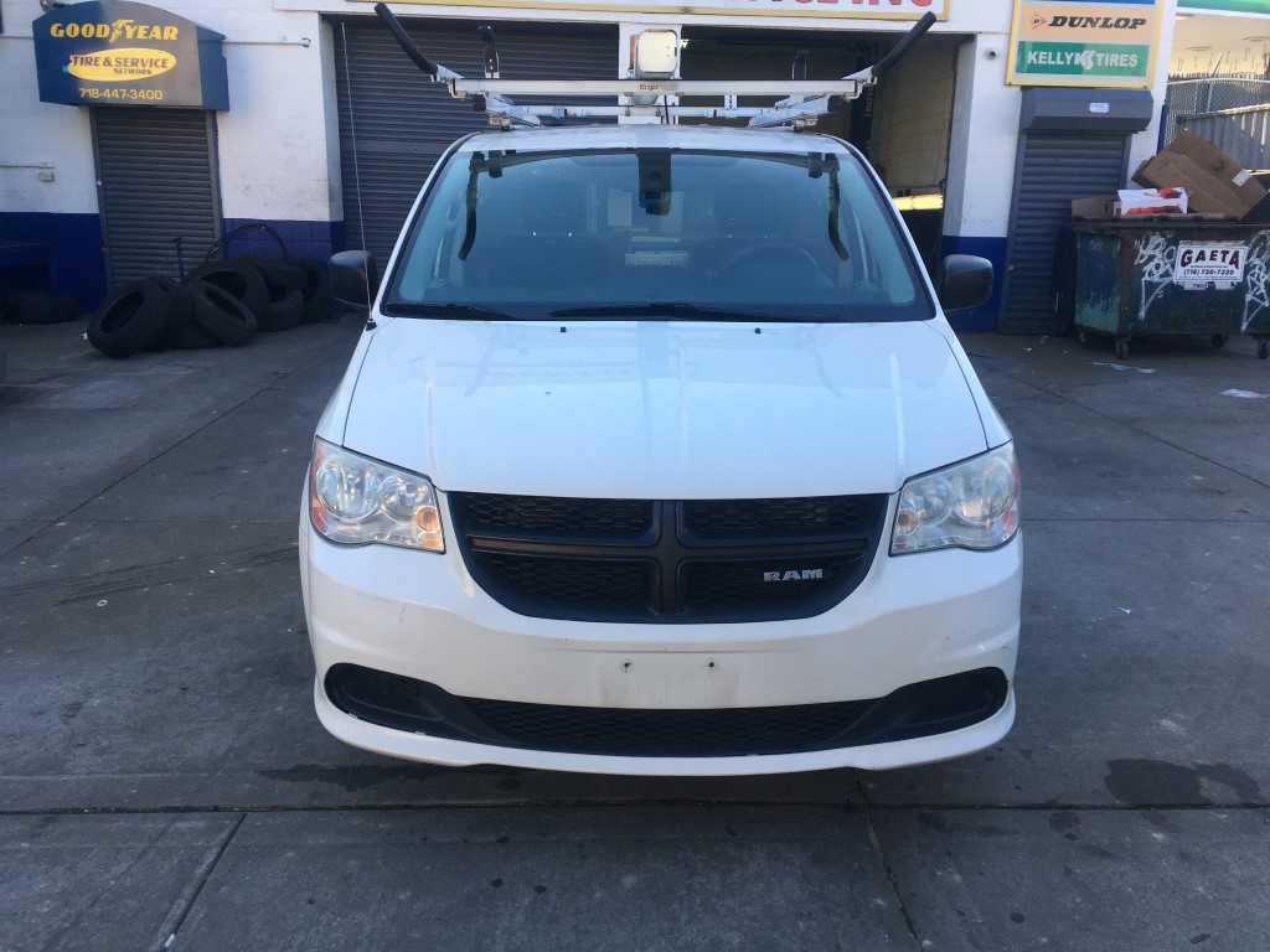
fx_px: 1064
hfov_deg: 61.7
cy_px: 476
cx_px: 635
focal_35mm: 29
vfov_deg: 48.2
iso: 25
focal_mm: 4.15
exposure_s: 1/382
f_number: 2.2
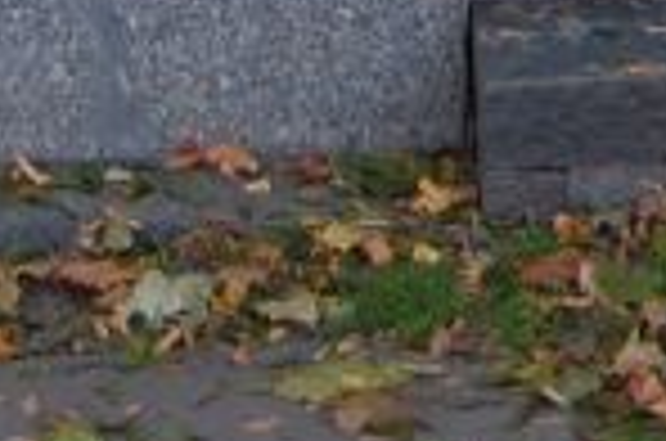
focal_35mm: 264
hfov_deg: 7.8
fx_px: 4873
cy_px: -1019
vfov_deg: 4.9
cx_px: 288
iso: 400
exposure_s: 1/80
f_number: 4.5
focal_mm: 26
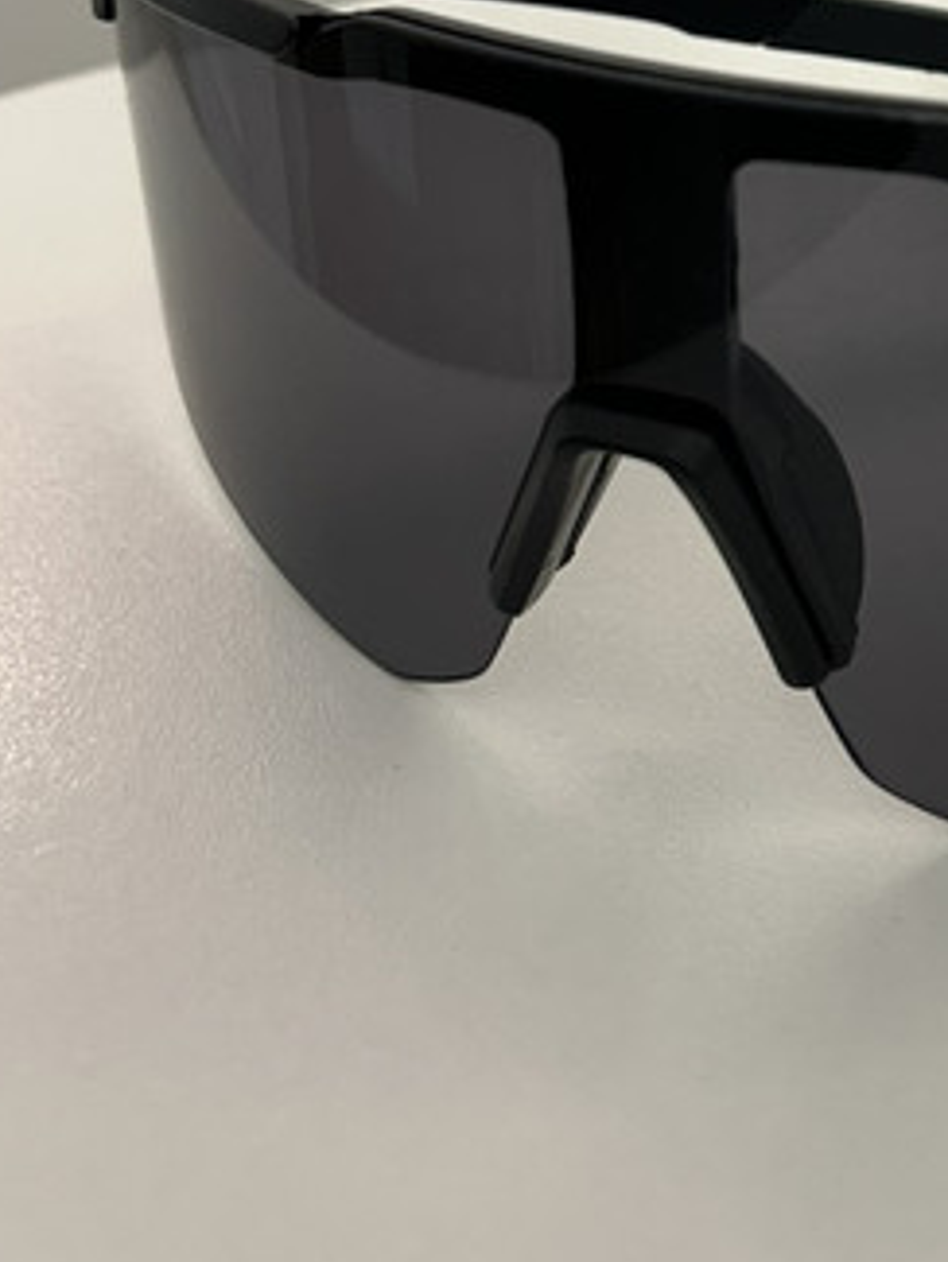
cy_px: -12
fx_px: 2335
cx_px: 921
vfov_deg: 28.3
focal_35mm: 64
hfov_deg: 22.2
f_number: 1.5
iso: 80
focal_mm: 5.7
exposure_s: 1/120
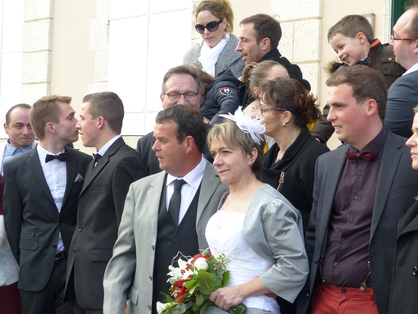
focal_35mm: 66
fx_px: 797
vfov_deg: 22.3
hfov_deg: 29.4
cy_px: 157
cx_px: 209
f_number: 4
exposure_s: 1/200
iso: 100
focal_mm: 11.9
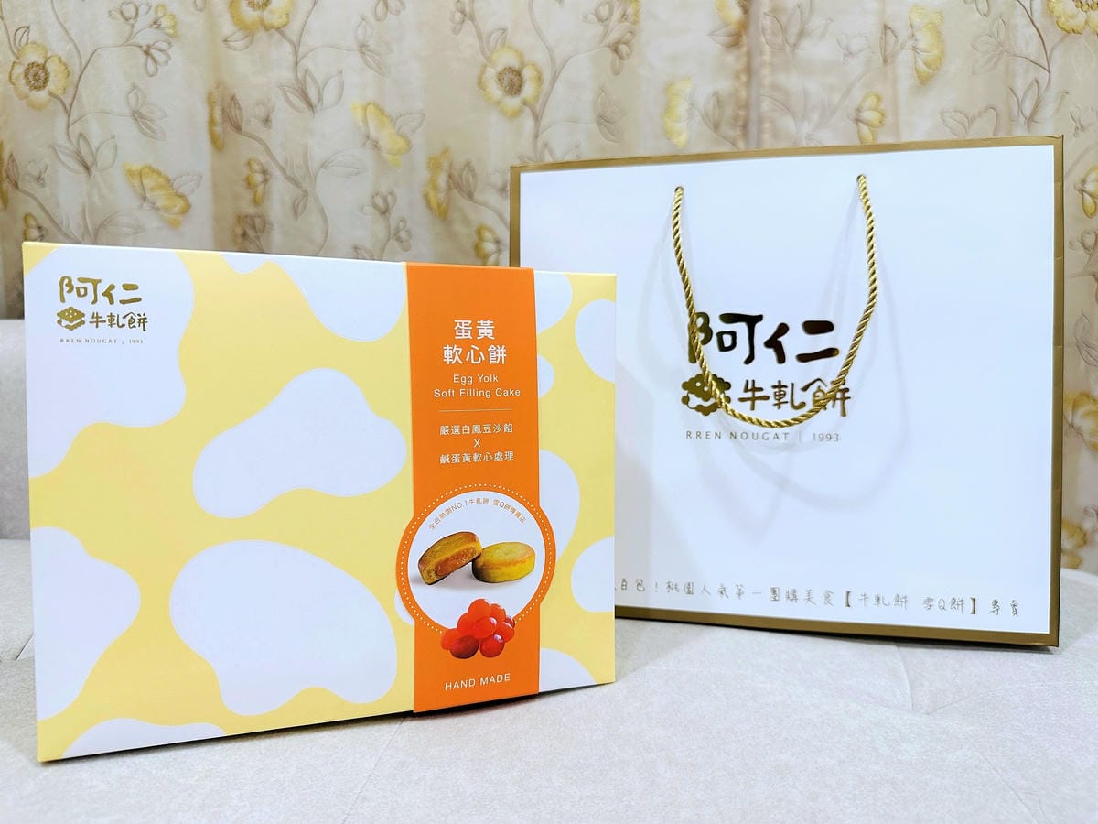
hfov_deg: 71.6
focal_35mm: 24
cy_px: 412
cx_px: 549
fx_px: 761
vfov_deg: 56.8
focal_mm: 6.86
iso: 100
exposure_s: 1/120
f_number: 1.78
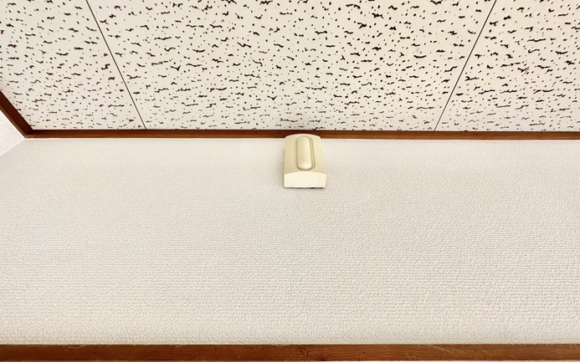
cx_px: 291
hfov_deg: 101.5
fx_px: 237
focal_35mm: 15
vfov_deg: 74.8
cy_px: 178
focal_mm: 2.22
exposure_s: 1/160
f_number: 2.2
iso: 40
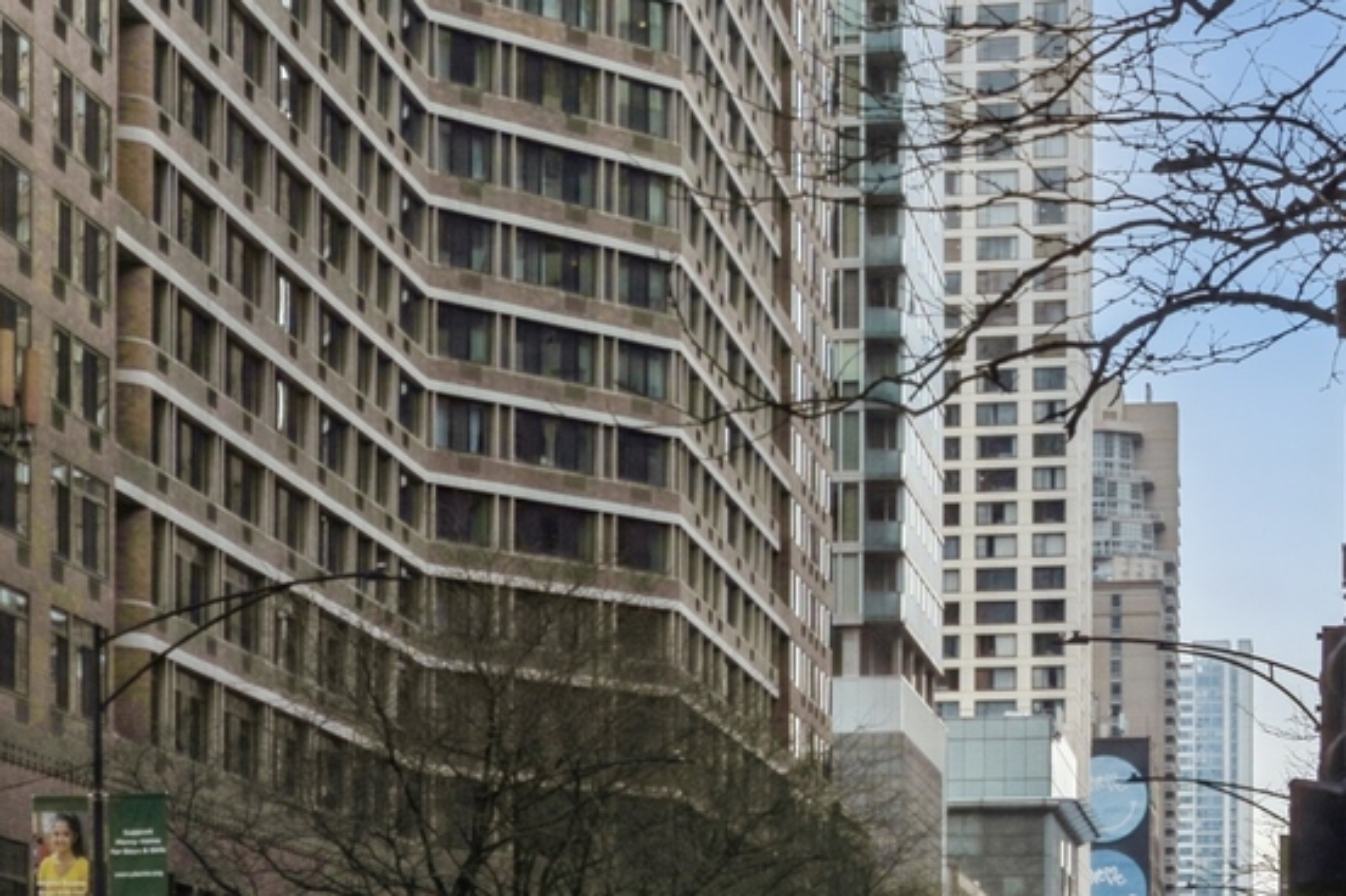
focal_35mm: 129
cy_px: -41
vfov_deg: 10.5
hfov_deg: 15.5
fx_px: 4820
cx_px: -110
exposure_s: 1/250
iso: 200
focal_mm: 44
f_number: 8
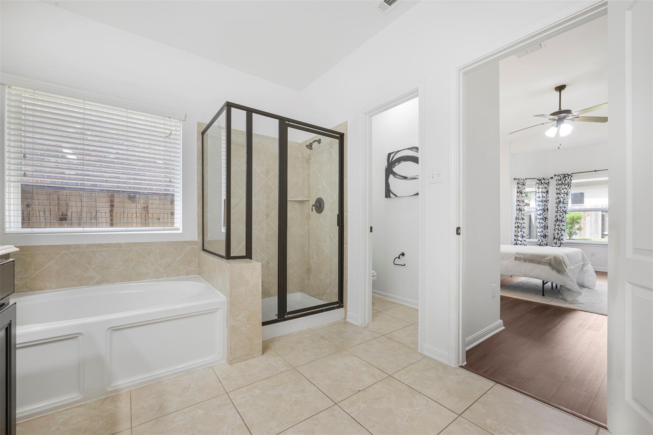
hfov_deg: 104.3
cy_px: 218
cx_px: 326
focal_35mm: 14
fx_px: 254
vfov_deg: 81.2
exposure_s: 1/6
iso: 250
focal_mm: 14
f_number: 11
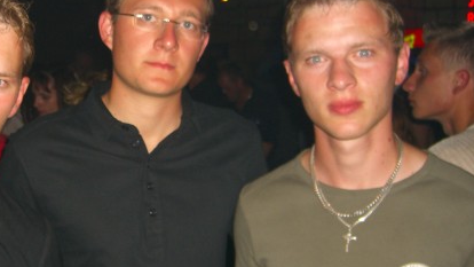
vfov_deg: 20.1
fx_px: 754
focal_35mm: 60
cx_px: 134
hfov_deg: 34.3
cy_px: 143
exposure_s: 1/60
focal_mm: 7.9
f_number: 2.8
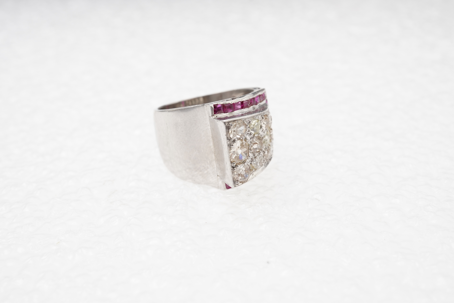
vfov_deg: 29.9
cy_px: 152
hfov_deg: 43.6
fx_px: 567
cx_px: 227
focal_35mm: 45
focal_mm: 30
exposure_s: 1/125
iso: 500
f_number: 18
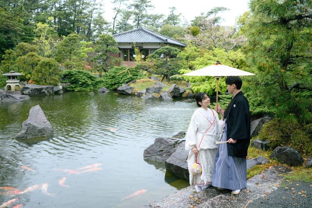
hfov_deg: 54.5
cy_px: 104
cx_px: 156
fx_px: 303
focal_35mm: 35
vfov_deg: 37.8
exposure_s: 1/160
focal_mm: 35
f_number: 4
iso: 320
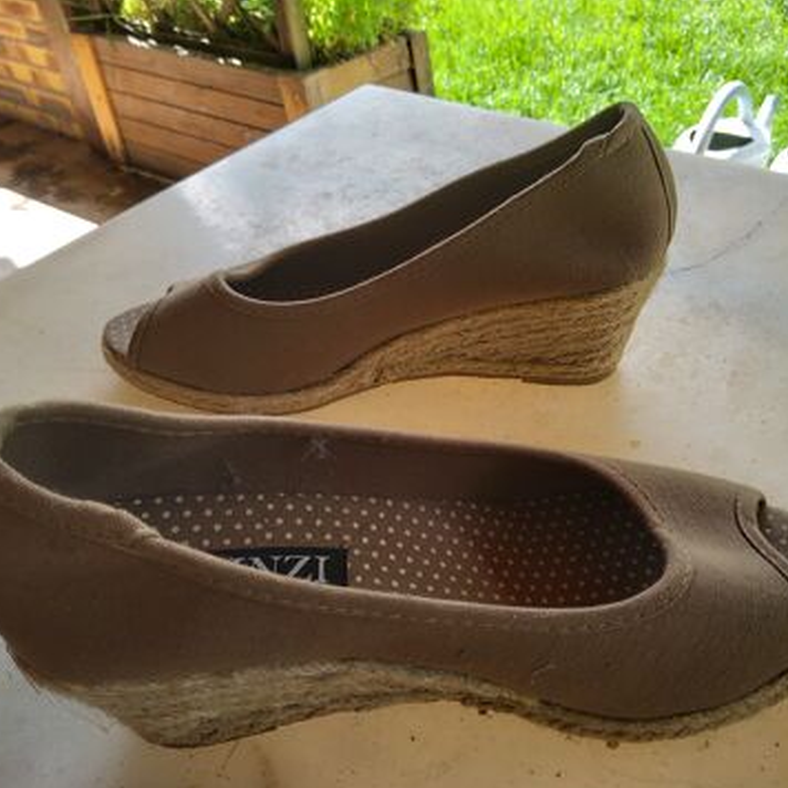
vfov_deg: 52.5
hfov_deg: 52.3
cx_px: 460
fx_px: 798
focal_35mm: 31
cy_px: 396
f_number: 2
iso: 40
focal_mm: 3.08
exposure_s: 1/50
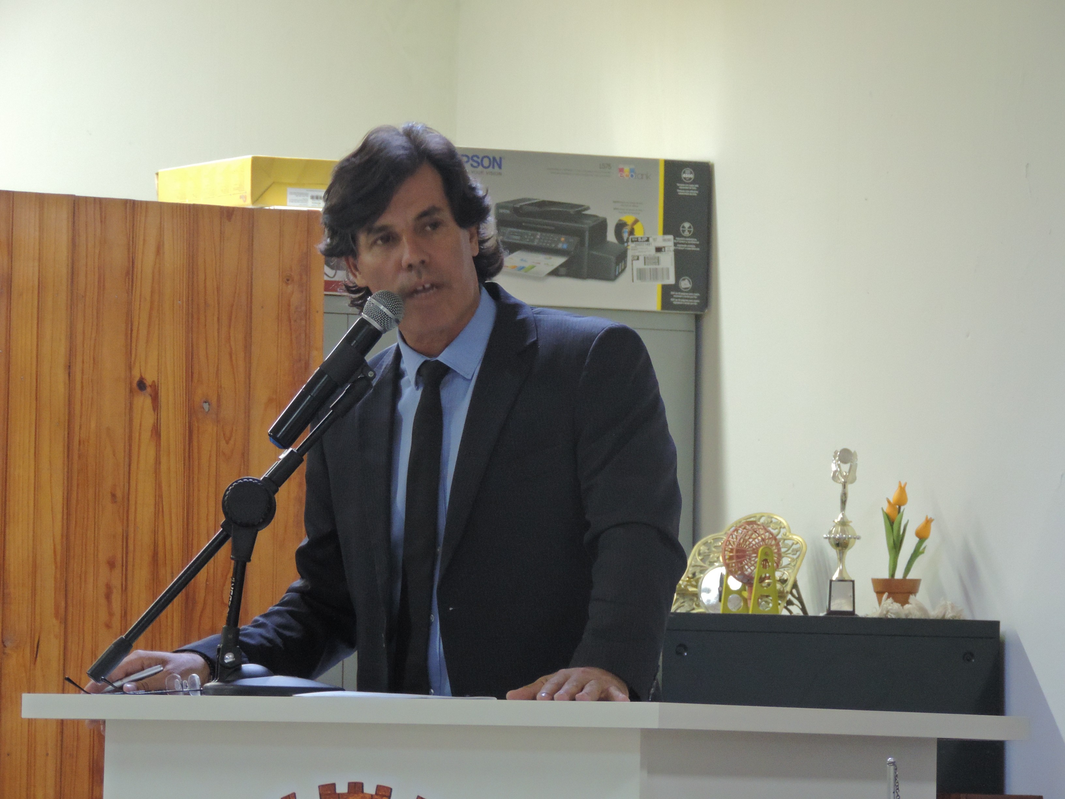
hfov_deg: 8.8
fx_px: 6922
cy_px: 400
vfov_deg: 6.6
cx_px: 532
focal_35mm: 225
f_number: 4.6
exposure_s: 1/10
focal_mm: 40.1
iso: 800
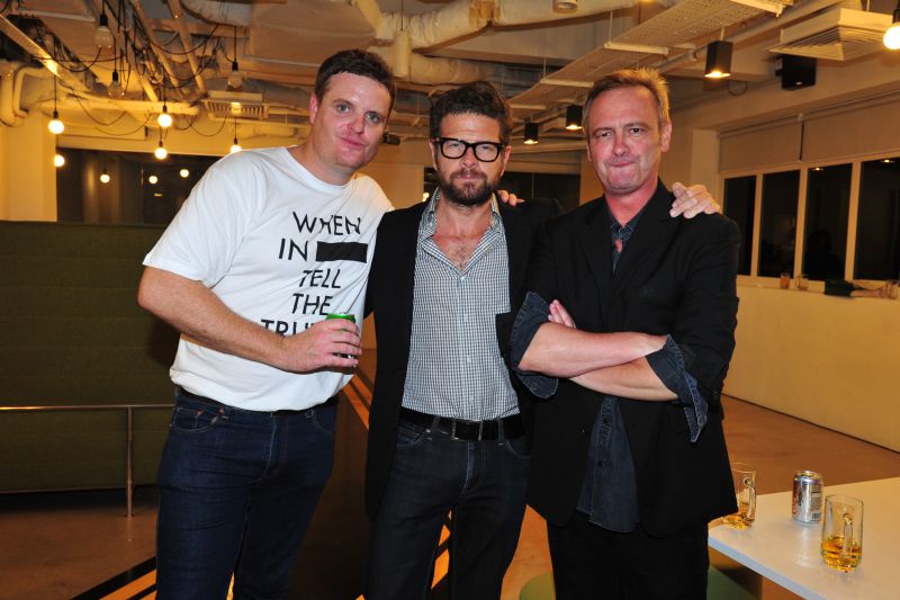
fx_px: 750
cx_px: 450
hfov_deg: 61.9
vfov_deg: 43.6
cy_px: 300
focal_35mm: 30
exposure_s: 1/100
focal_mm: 30
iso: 2500
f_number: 6.3
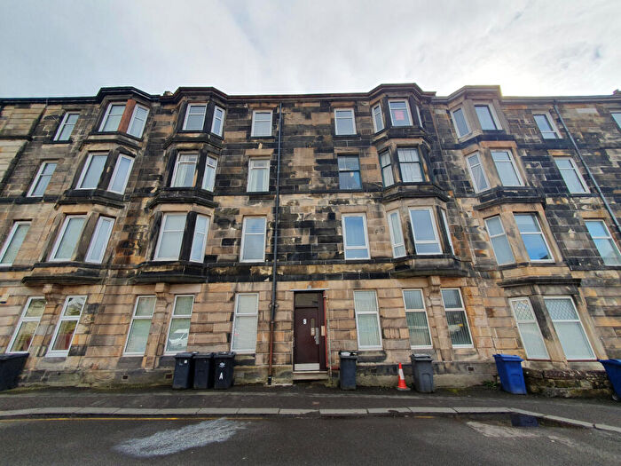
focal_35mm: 13
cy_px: 233
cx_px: 310
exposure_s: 1/944
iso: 50
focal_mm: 1.8
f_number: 2.2
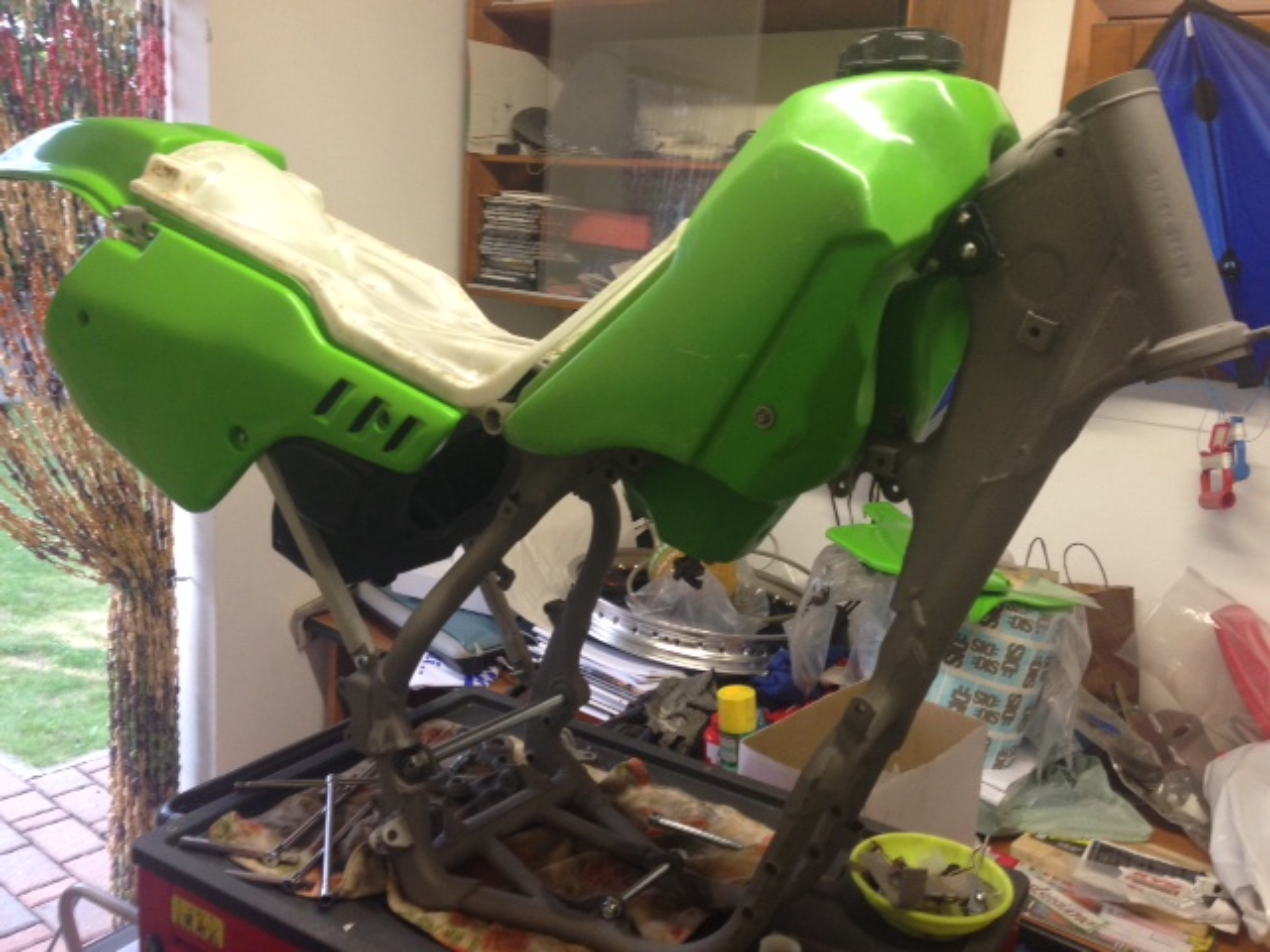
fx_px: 1211
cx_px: 635
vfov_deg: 42.9
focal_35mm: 33
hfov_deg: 55.4
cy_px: 476
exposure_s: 1/20
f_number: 2.4
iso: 125
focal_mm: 4.12
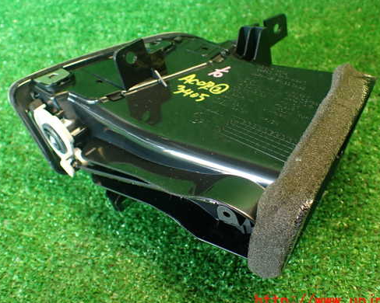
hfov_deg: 50.3
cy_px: 137
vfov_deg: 41.1
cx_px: 197
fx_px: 405
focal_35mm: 36
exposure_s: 1/30
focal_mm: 5.4
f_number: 2.3
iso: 400
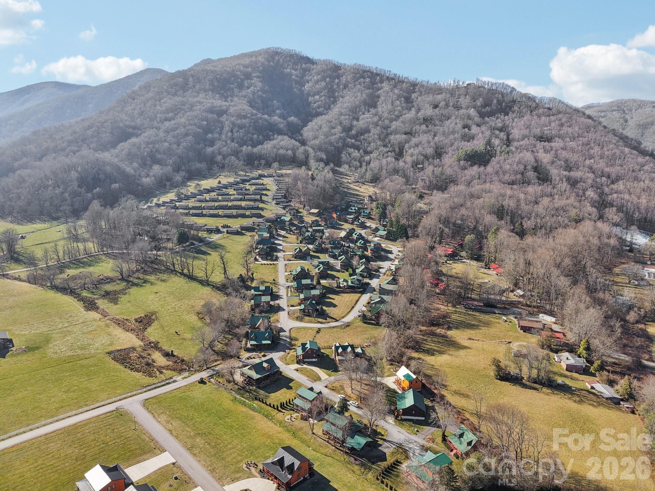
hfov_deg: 71.6
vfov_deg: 56.8
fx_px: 454
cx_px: 328
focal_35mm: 24
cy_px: 246
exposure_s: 1/2000
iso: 100
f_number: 1.8
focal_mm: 8.7
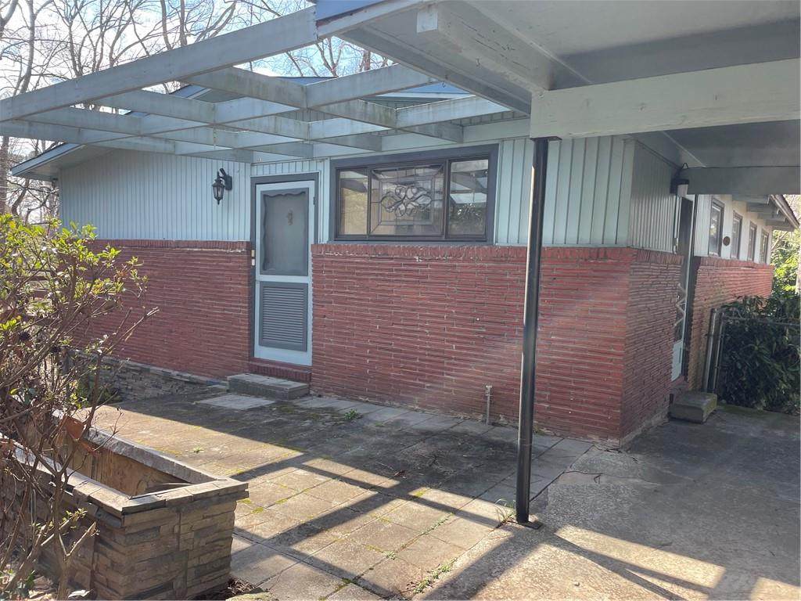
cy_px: 300
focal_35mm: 26
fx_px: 602
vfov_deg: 53.1
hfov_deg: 67.3
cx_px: 400
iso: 32
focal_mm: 4.2
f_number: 1.6
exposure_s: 1/477
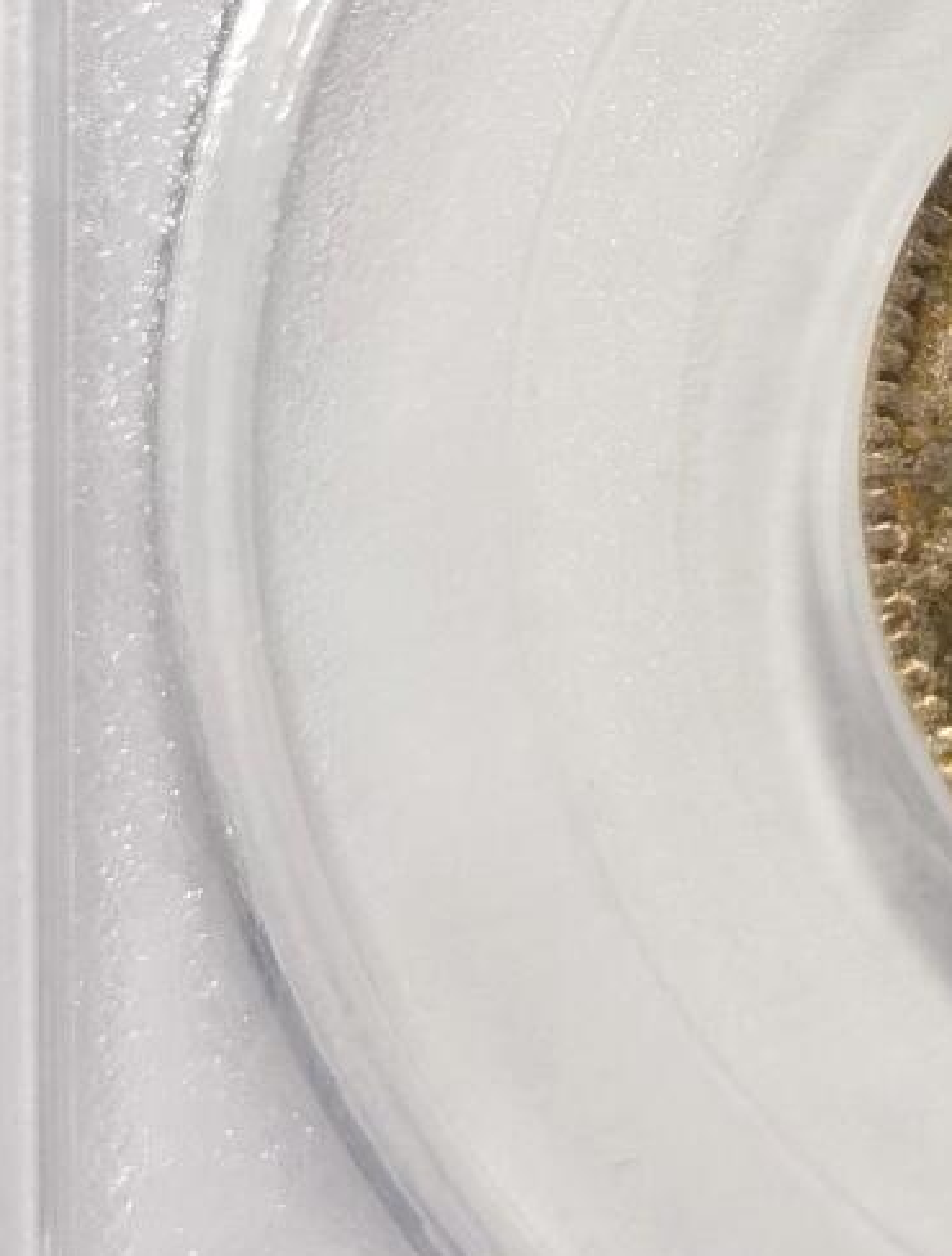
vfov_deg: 9.8
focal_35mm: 199
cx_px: 1485
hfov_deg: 7.4
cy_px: -183
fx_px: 7247
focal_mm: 5.56
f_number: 16
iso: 160
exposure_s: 1/100
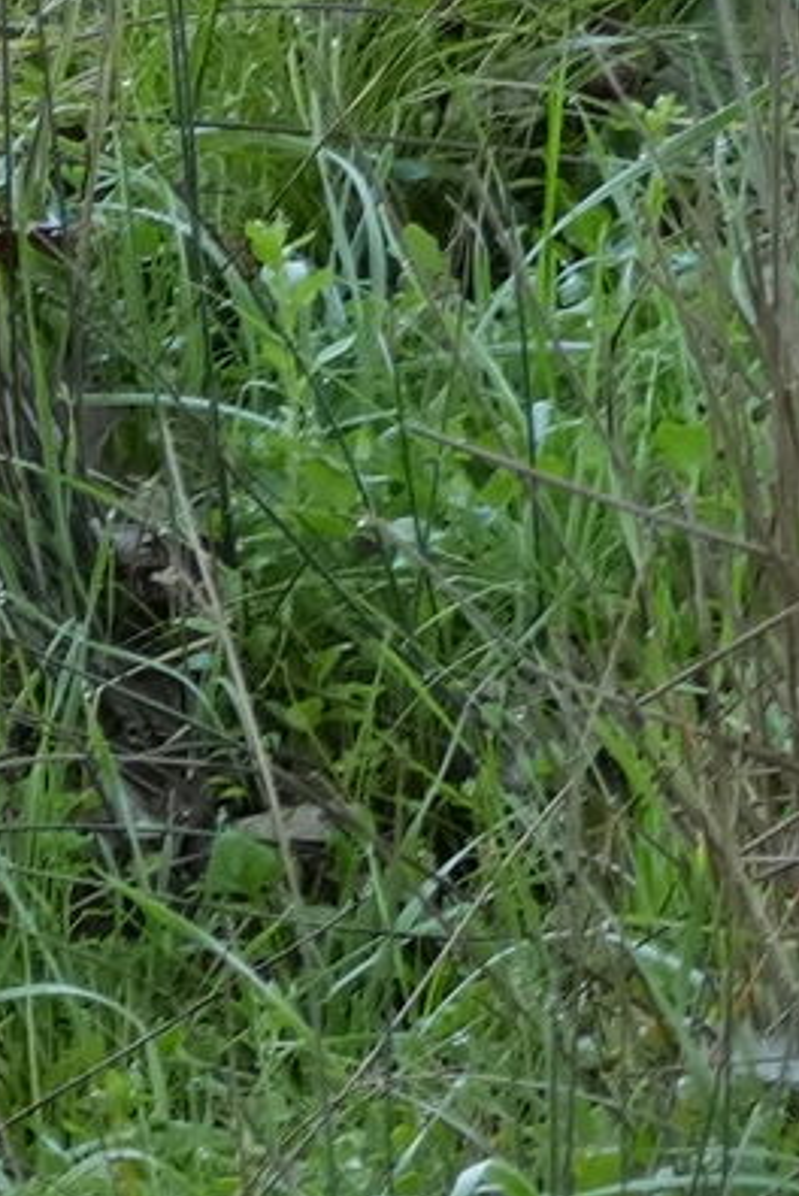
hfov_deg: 3.0
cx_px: -3626
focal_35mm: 426
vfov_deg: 4.7
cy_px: 2892
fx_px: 14156
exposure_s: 1/320
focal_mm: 39
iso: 1000
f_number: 4.5
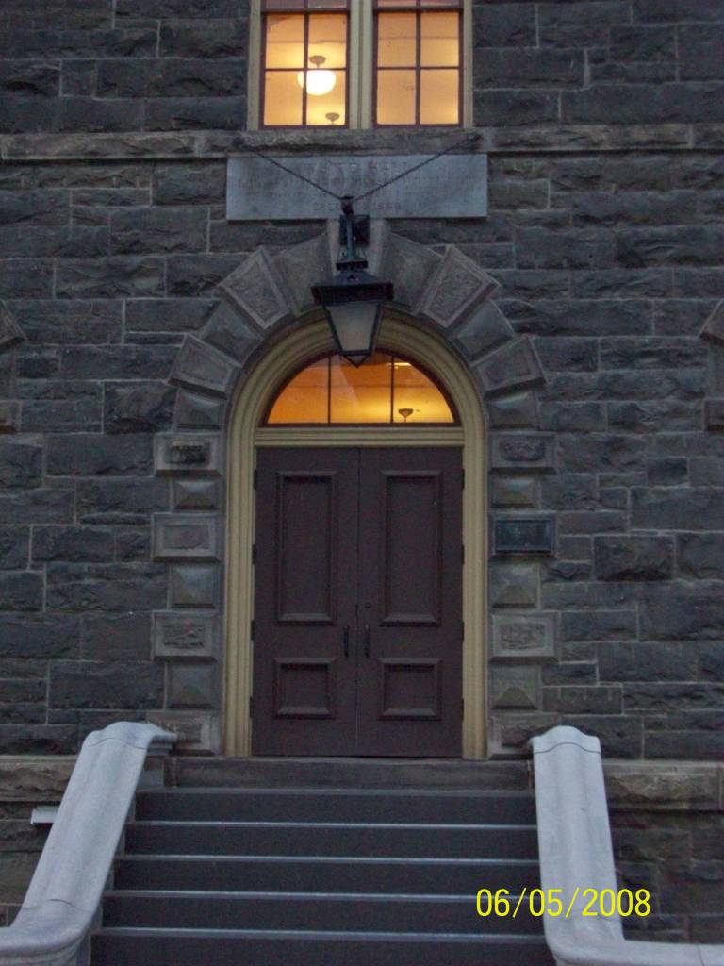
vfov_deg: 29.4
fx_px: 1841
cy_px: 483
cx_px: 362
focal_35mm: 66
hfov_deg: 22.3
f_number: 4.1
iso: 320
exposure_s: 1/76.6
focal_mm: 11
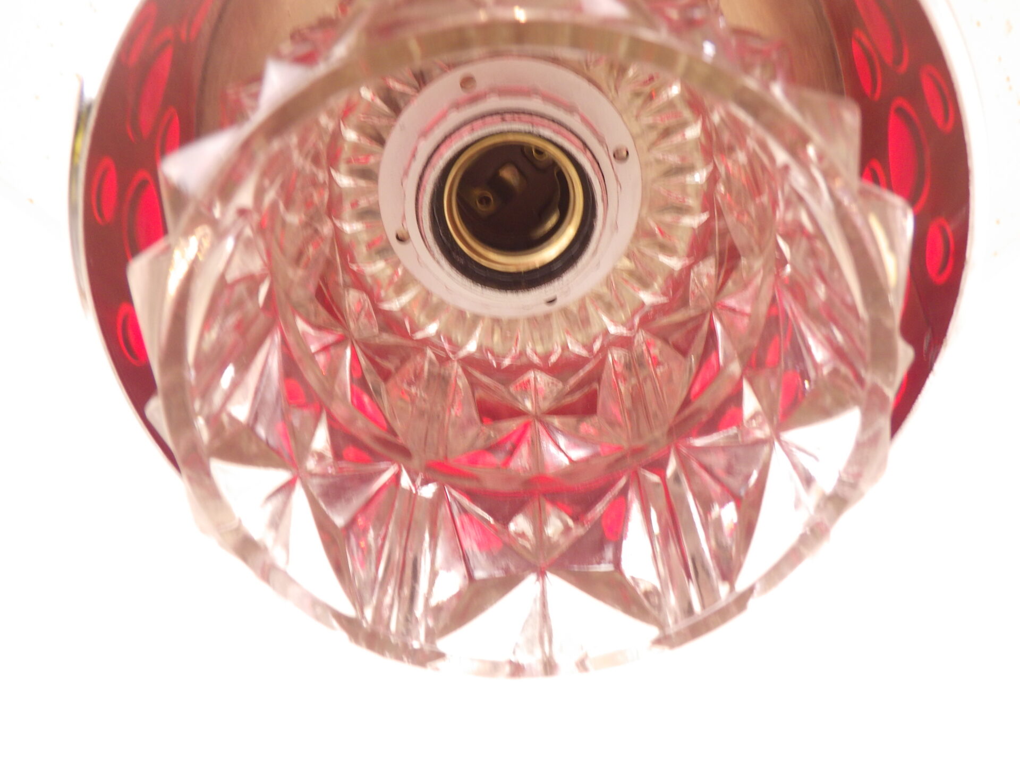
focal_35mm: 34
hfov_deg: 54.0
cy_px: 382
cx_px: 510
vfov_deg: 41.8
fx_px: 1002
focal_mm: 6.1
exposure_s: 1/8
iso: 125
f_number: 3.8
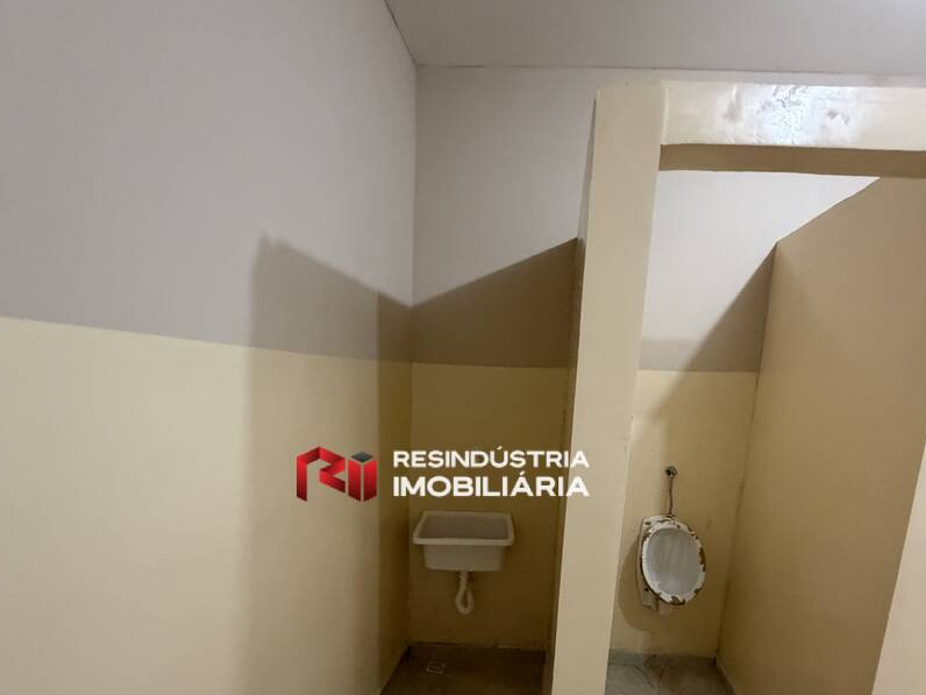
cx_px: 462
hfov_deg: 84.7
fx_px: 508
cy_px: 475
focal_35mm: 19
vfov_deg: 66.4
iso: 640
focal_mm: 2.22
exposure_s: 1/60
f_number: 2.2
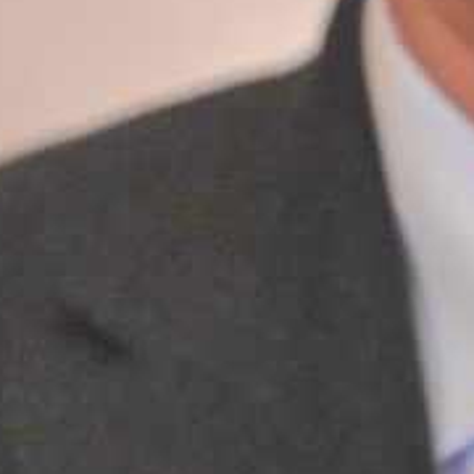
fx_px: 21363
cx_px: 535
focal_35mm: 1379
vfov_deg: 1.3
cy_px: -429
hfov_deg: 1.3
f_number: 2.8
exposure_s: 1/400
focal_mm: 180
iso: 5000
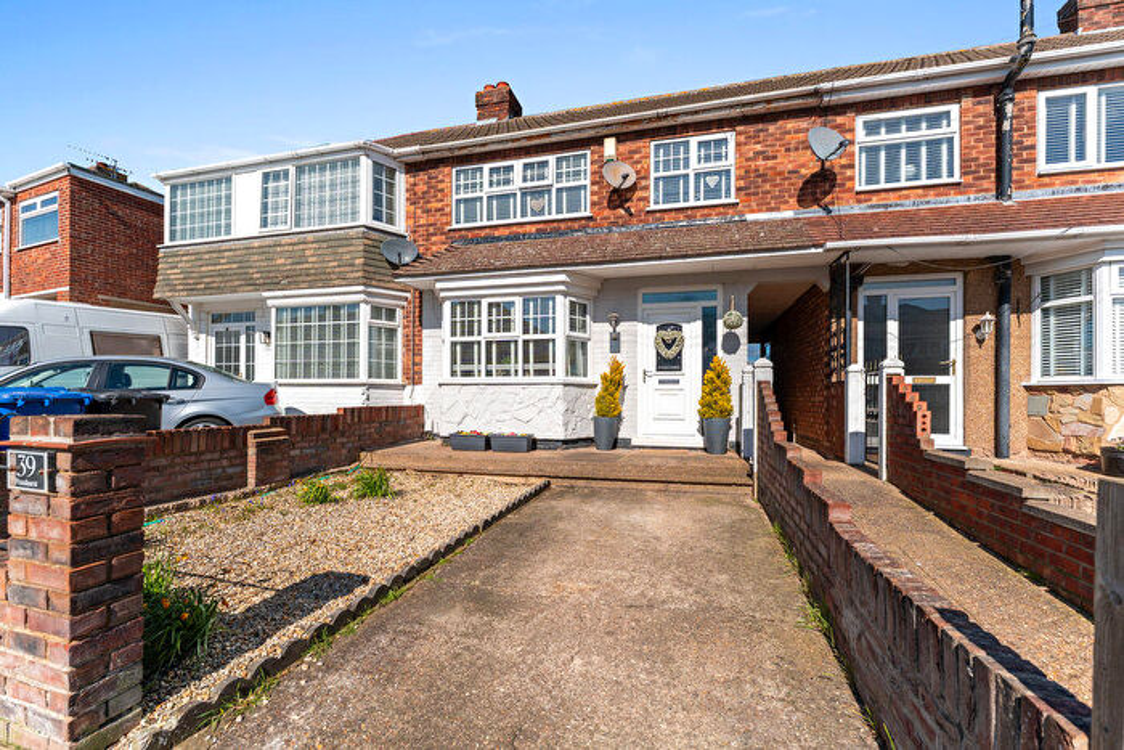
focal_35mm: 15
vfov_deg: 77.0
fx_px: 472
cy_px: 375
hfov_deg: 100.0
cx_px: 562
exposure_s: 1/1600
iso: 100
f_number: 4
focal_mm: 15.1
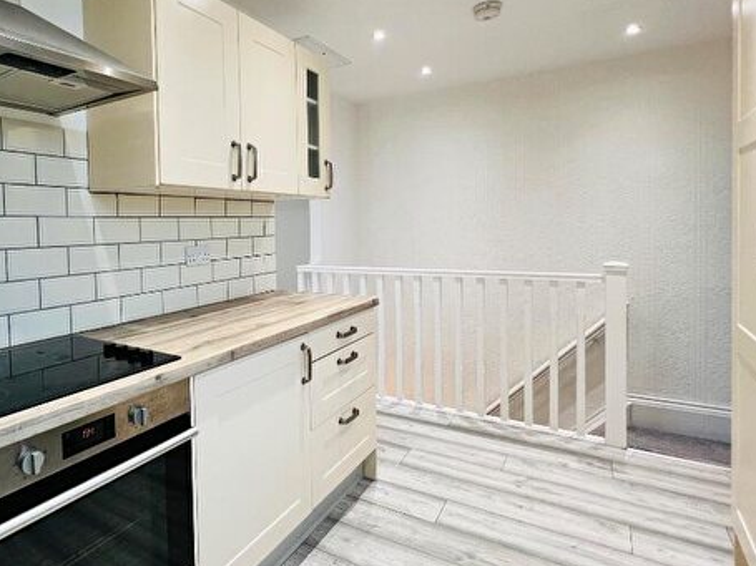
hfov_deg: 80.3
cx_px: 284
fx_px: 437
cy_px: 238
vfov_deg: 65.6
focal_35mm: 20
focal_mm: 1.57
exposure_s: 1/100
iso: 200
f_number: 1.8
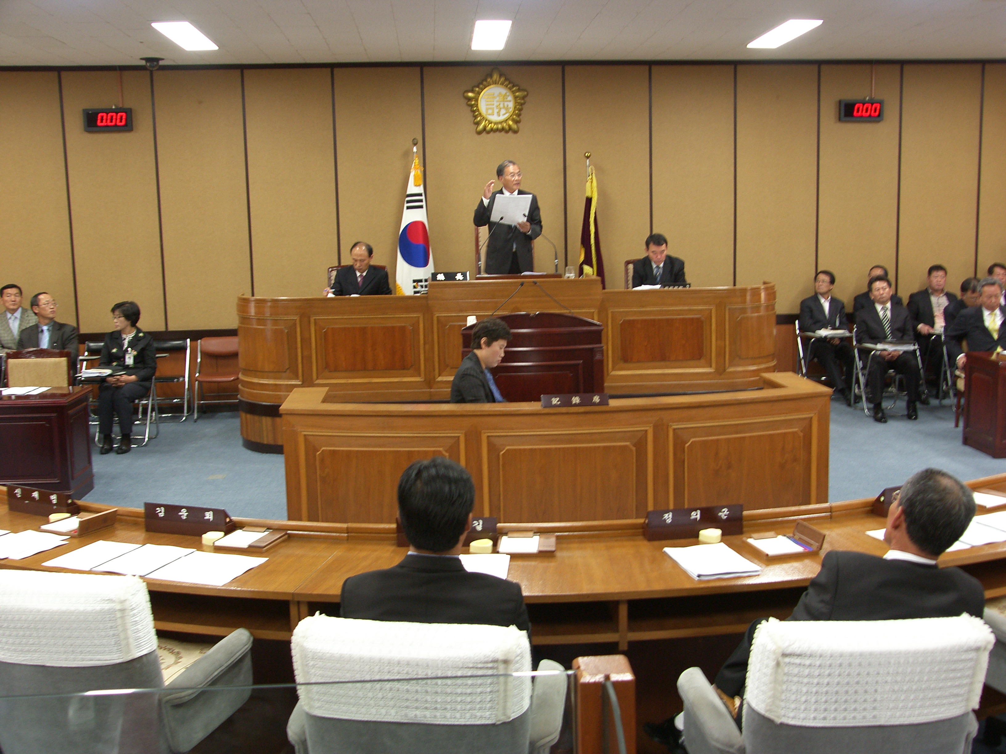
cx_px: 503
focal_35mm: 40
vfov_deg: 36.0
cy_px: 377
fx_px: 1162
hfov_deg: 46.8
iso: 100
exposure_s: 1/15
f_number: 2.5
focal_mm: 10.3
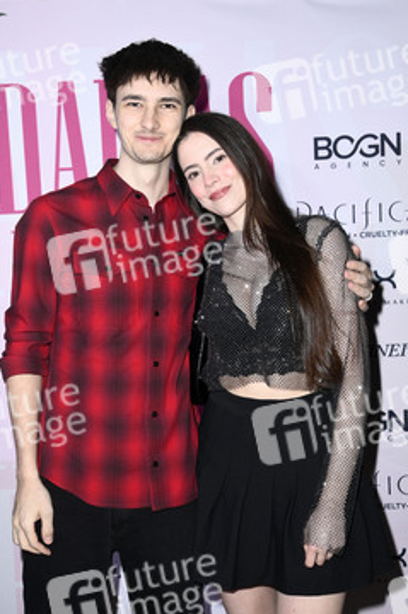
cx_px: 184
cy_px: 339
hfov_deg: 26.9
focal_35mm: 50
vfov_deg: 39.6
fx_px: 852
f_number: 5.6
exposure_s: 1/200
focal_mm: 45
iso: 1250
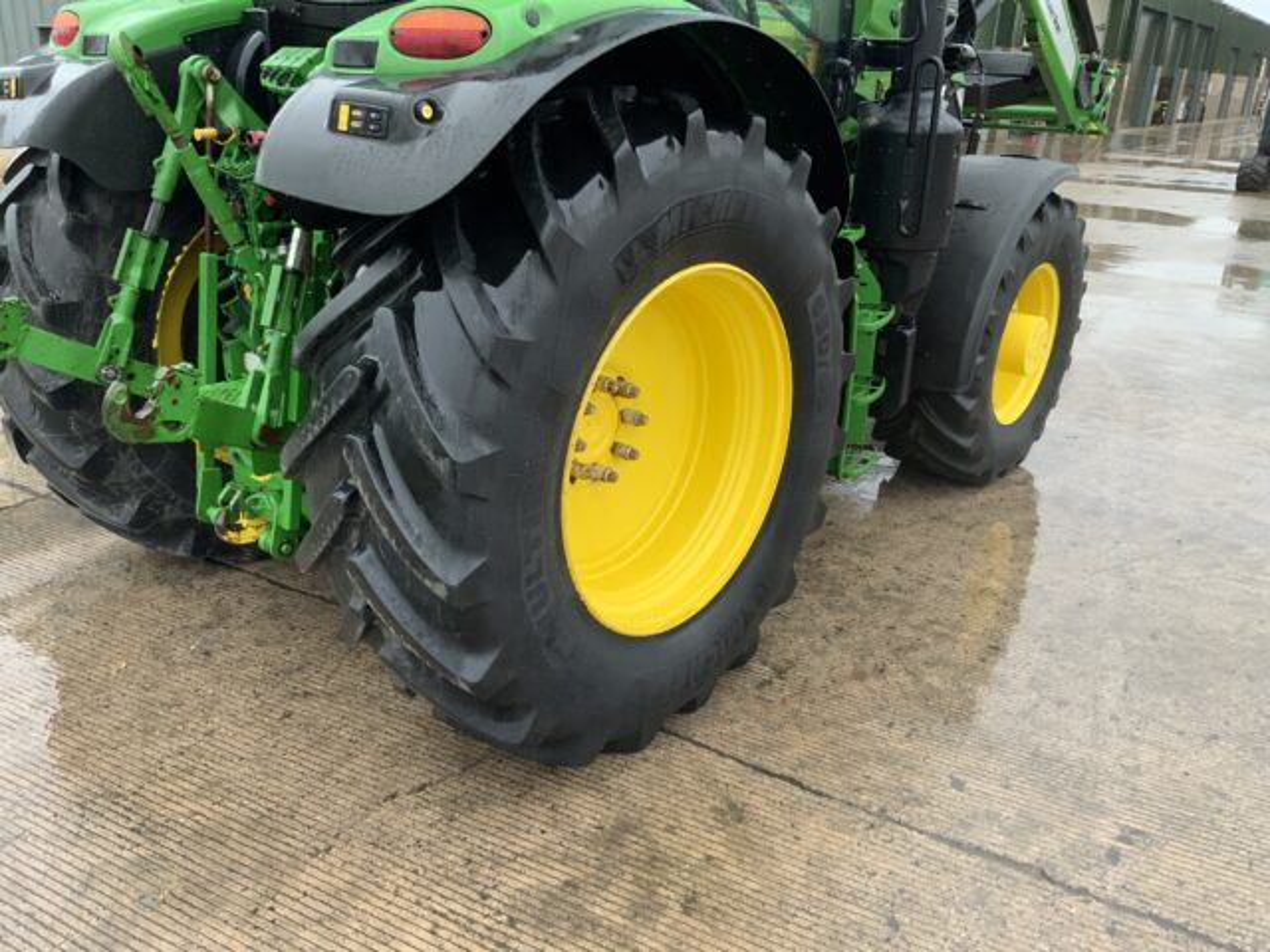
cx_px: 635
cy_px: 476
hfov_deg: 61.7
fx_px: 1064
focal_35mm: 29
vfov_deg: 48.2
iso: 80
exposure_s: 1/60
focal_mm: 3
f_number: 1.8
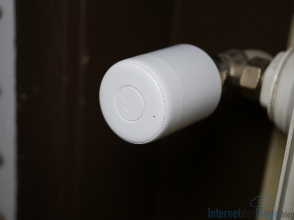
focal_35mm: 61
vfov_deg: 24.0
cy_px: 109
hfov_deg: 31.7
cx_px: 148
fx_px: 518
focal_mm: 30
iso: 200
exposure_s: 1/80
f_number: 2.8
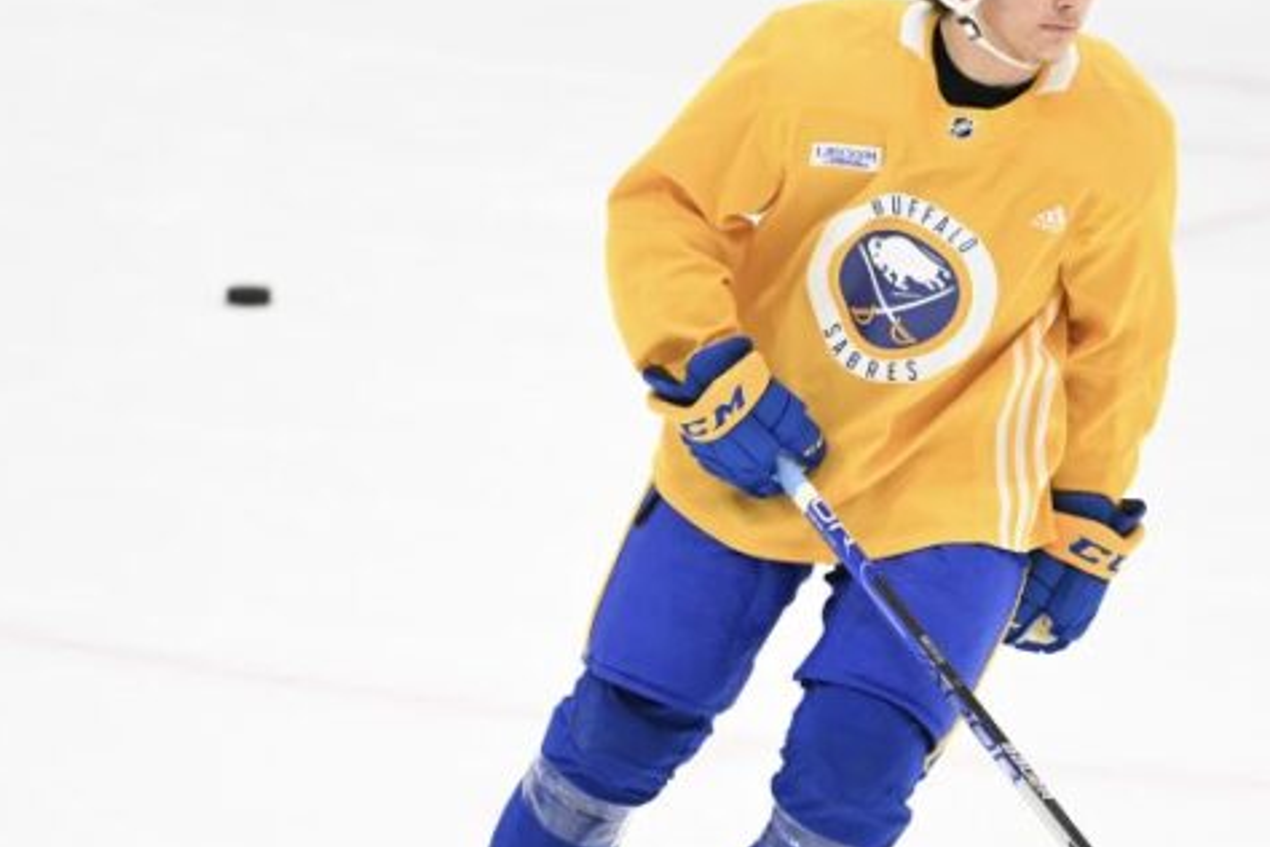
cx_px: 844
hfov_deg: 4.2
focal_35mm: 486
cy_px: 488
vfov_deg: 2.8
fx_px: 17144
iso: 6400
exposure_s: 1/1600
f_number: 2.8
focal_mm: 300
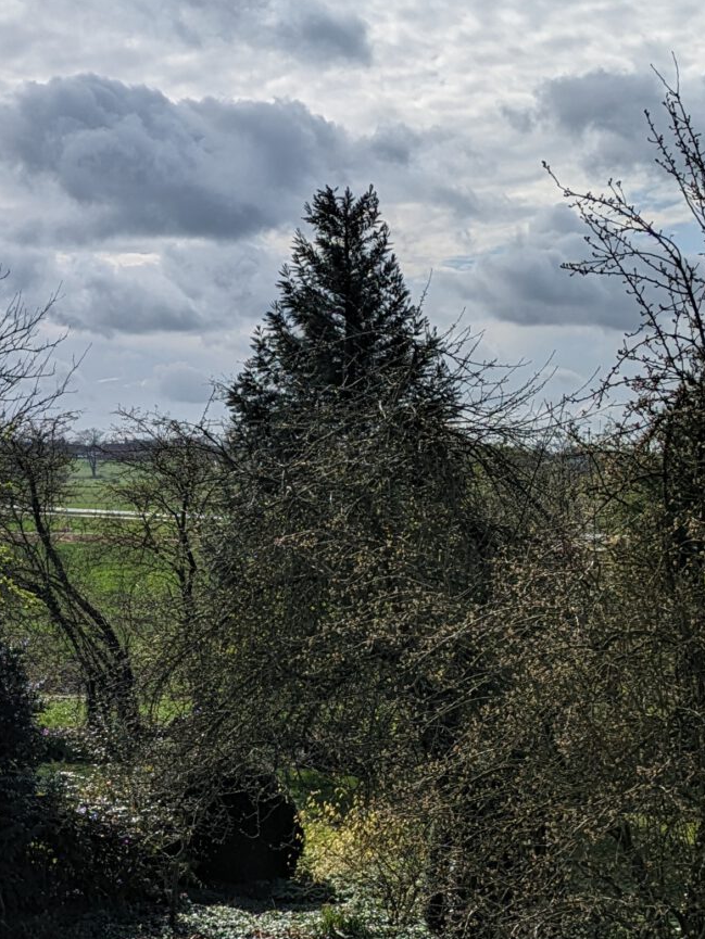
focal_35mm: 74
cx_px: -3
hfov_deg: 19.3
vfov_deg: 26.3
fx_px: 2009
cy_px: 516
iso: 44
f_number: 1.89
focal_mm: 5.43
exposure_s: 1/5917
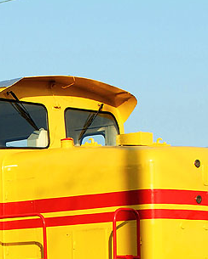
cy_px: 266
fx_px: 1454
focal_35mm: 189
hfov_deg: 8.1
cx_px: -49
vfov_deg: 10.1
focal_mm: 40
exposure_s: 1/320
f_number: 5
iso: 100
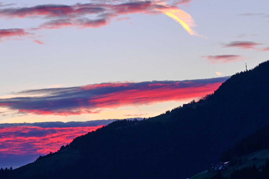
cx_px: 117
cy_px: 24
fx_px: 1315
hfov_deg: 11.7
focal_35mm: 176
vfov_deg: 7.8
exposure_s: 1/300
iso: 400
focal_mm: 55
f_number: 4
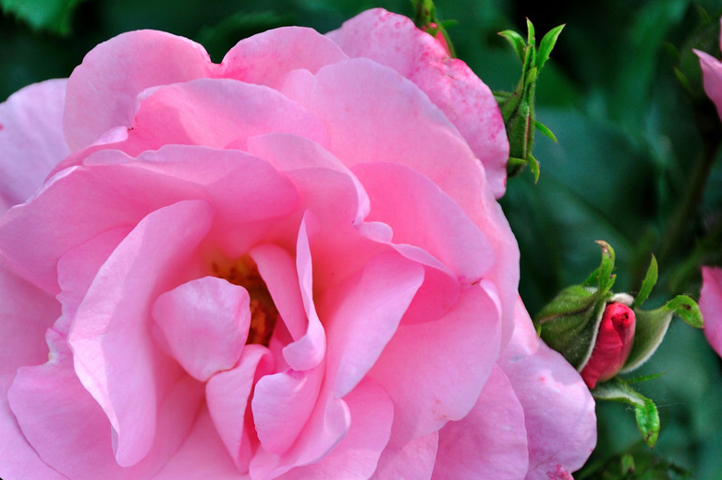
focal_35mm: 173
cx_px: 211
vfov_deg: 7.9
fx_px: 3461
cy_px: 315
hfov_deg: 11.9
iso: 200
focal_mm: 75
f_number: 5.3
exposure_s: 1/400
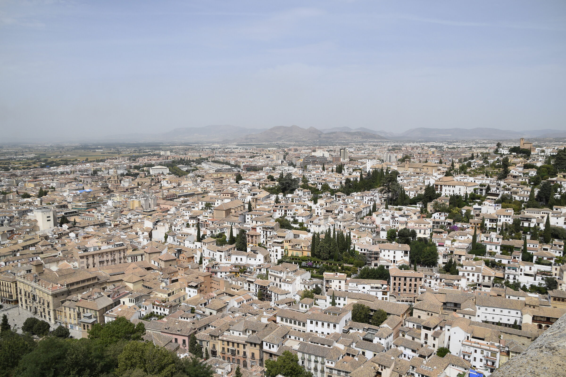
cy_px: 188
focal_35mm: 27
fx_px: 424
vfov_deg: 47.9
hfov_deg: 67.4
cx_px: 283
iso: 200
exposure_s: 1/400
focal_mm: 18
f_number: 10
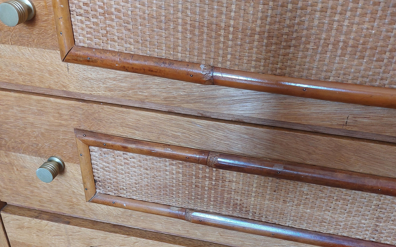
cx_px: 197
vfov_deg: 34.9
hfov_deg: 54.0
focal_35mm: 36
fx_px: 388
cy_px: 168
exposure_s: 1/60
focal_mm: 5.23
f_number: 1.8
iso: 320
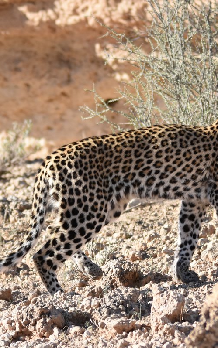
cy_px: 174
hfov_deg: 3.8
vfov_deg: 6.1
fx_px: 3278
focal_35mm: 345
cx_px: 129
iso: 800
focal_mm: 150
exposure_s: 1/2500
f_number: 6.3
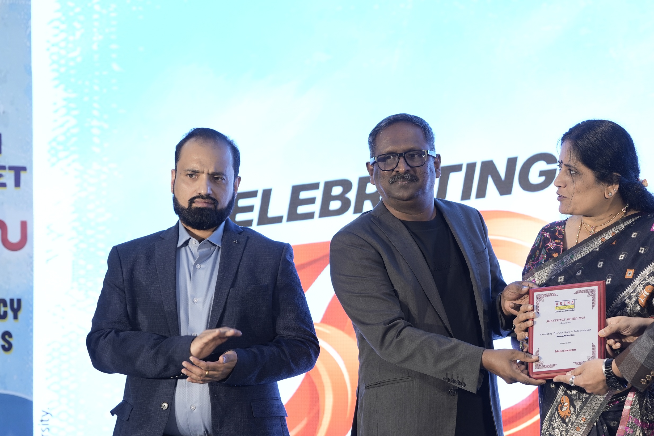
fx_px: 2380
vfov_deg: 10.5
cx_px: 461
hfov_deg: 15.6
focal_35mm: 131
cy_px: 261
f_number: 2.8
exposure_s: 1/125
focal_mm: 92
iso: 320
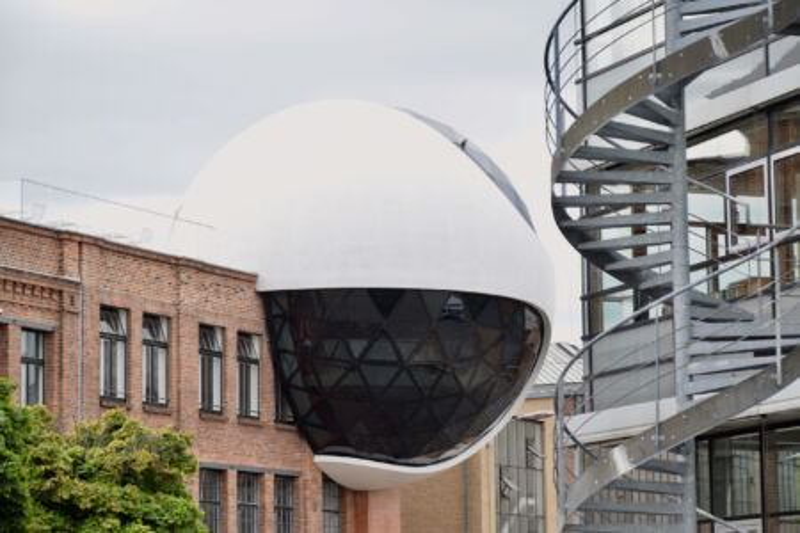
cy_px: 266
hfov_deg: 17.1
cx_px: 400
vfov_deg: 11.4
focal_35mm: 120
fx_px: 2666
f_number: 5.6
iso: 100
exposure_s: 1/100
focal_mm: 80
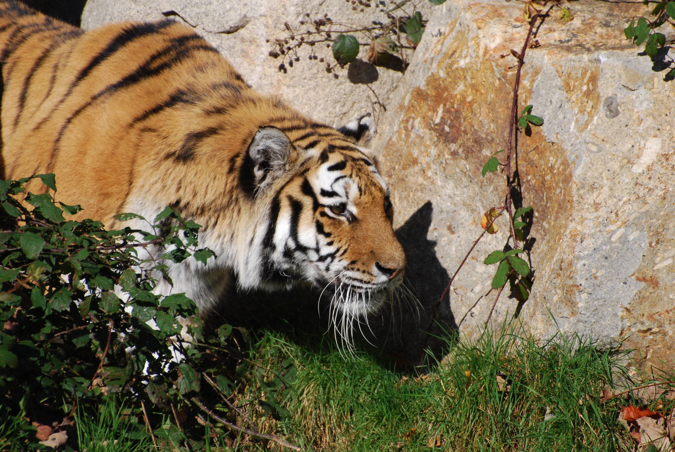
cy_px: 226
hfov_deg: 4.6
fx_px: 8447
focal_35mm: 450
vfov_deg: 3.1
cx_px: 338
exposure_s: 1/800
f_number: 5.6
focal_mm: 300
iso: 200
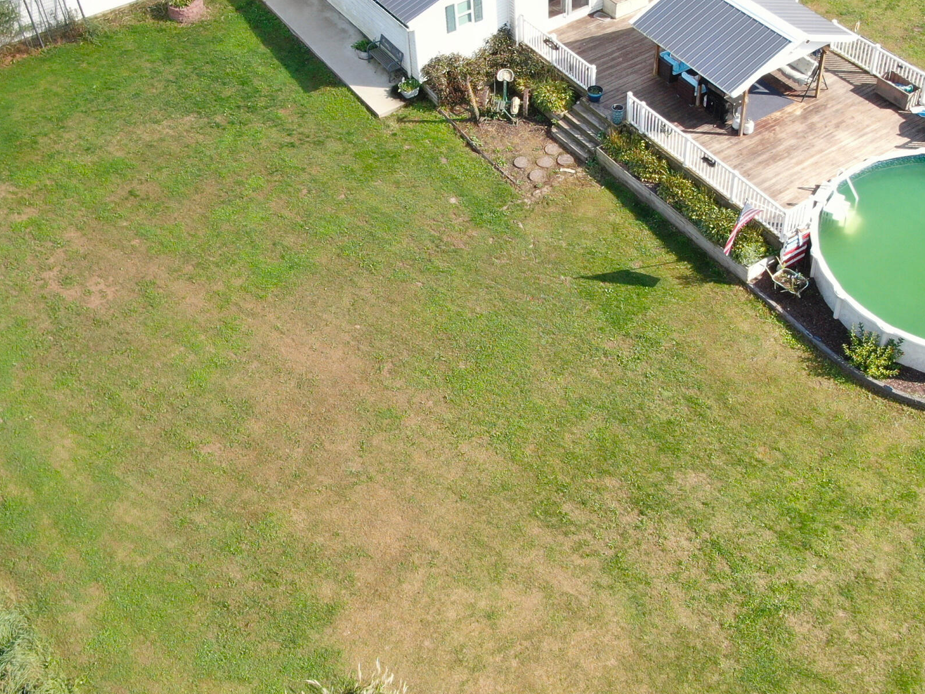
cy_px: 232
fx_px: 1202
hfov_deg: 41.9
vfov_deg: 31.9
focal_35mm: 45
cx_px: 541
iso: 100
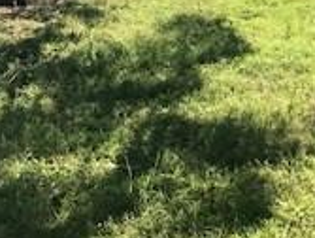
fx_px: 976
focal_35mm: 107
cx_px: 140
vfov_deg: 13.6
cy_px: -23
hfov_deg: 18.3
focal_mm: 3.99
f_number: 1.8
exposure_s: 1/1076
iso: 20
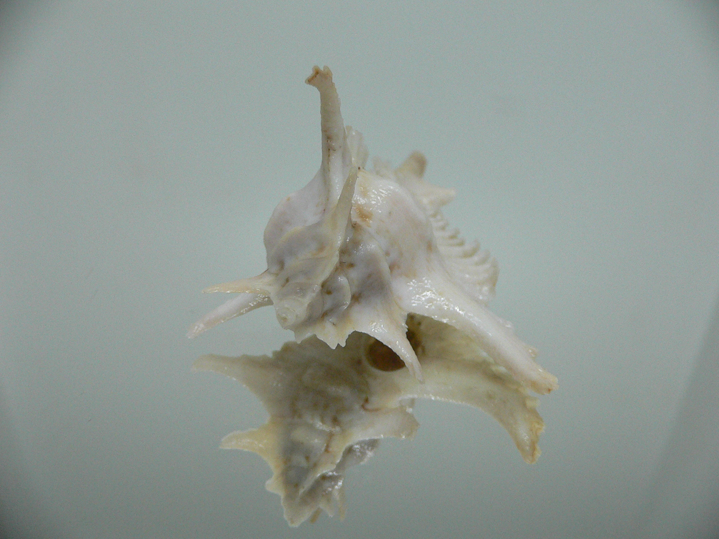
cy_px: 270
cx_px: 360
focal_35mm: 35
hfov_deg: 52.6
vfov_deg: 40.7
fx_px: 727
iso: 200
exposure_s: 1/60
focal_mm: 4.6
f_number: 2.8
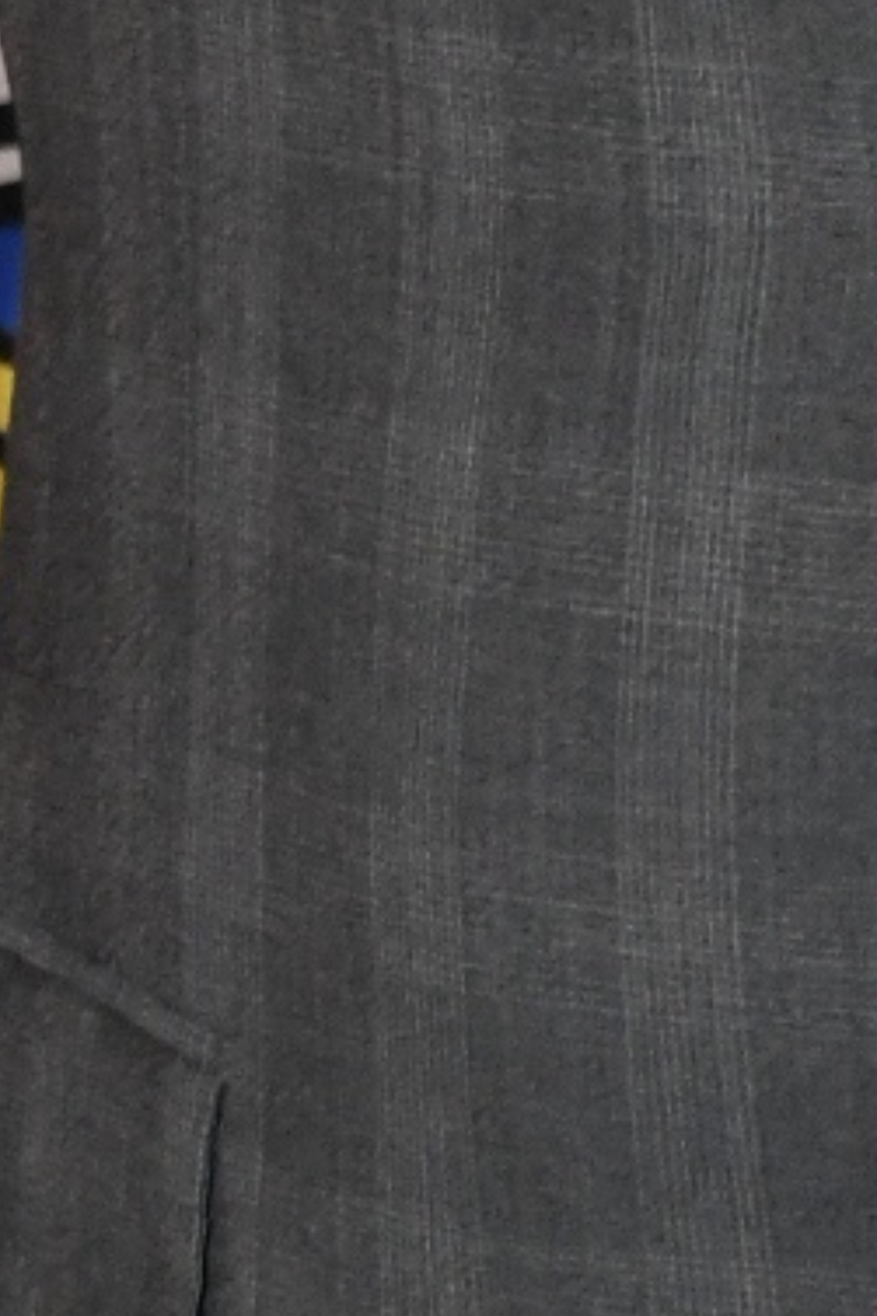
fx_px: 11337
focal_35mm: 310
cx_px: 1380
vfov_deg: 6.5
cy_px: -1012
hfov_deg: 4.4
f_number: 4
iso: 1600
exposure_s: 1/80
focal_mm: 28
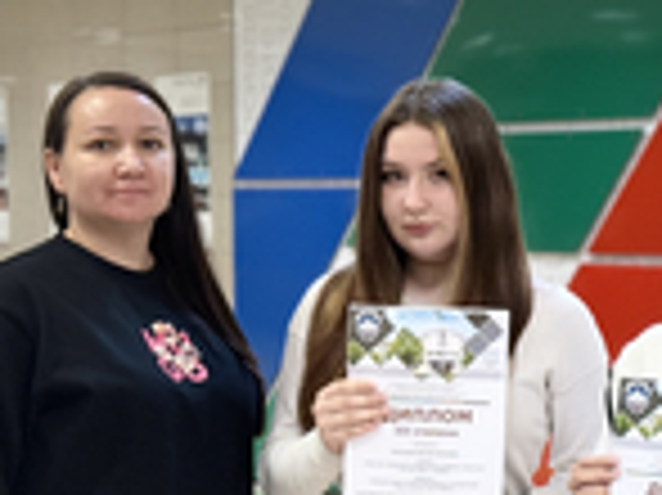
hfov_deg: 14.9
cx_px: 612
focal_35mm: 131
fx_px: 2503
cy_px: 356
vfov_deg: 11.3
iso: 200
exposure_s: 1/100
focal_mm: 6.76
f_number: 1.78
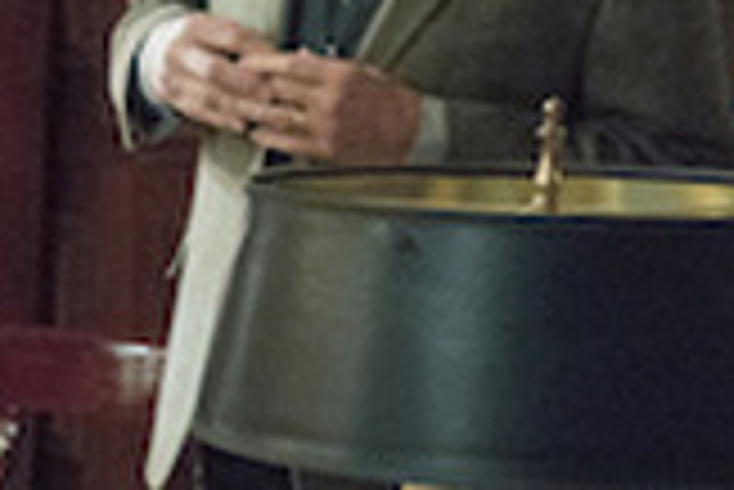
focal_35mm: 153
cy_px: 400
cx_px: -905
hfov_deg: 11.5
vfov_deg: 9.0
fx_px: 3122
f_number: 5
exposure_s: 1/160
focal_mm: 32
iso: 10000
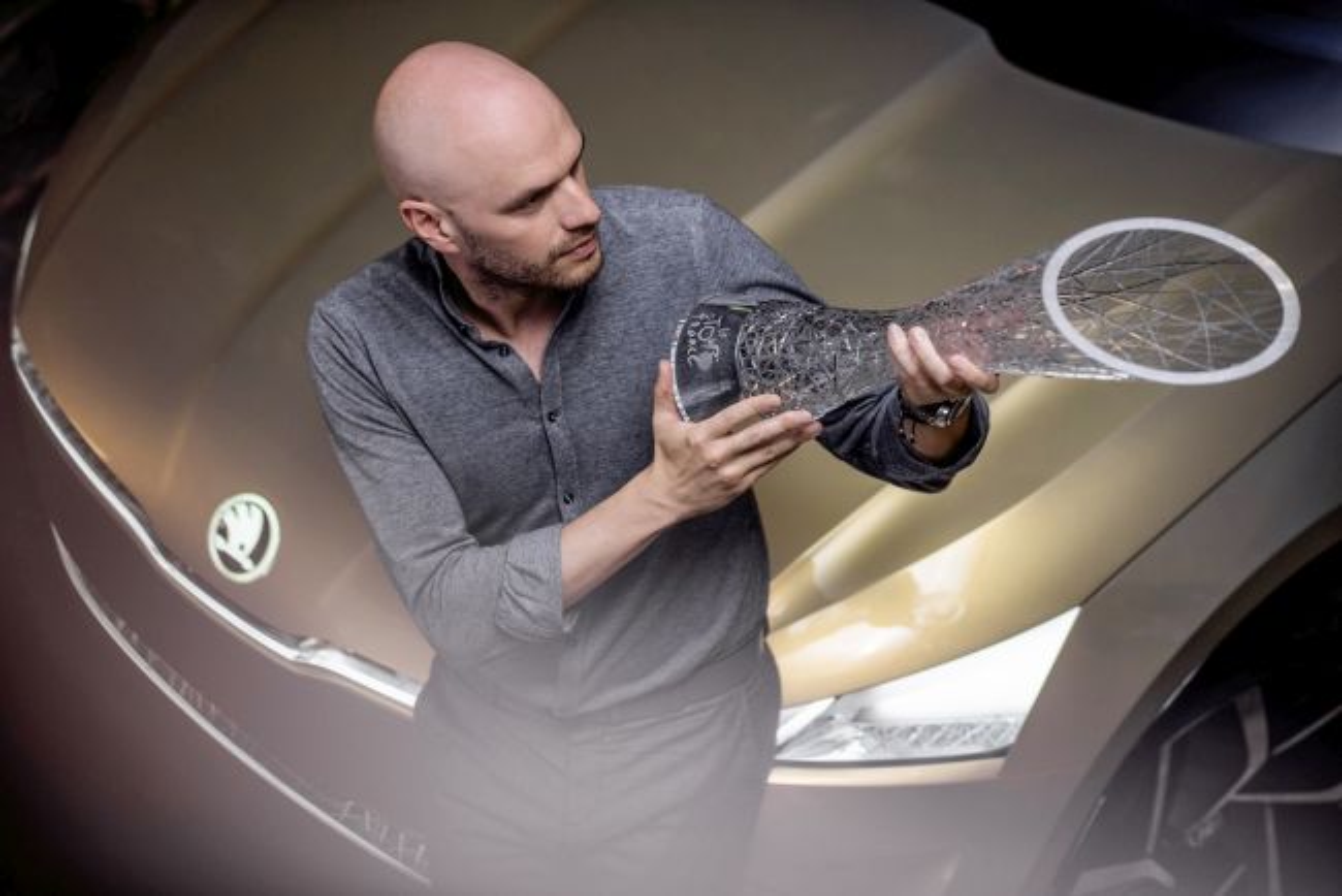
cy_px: 448
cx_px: 671
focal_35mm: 85
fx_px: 3170
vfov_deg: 16.1
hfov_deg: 23.9
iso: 500
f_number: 2.2
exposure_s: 1/640
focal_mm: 85
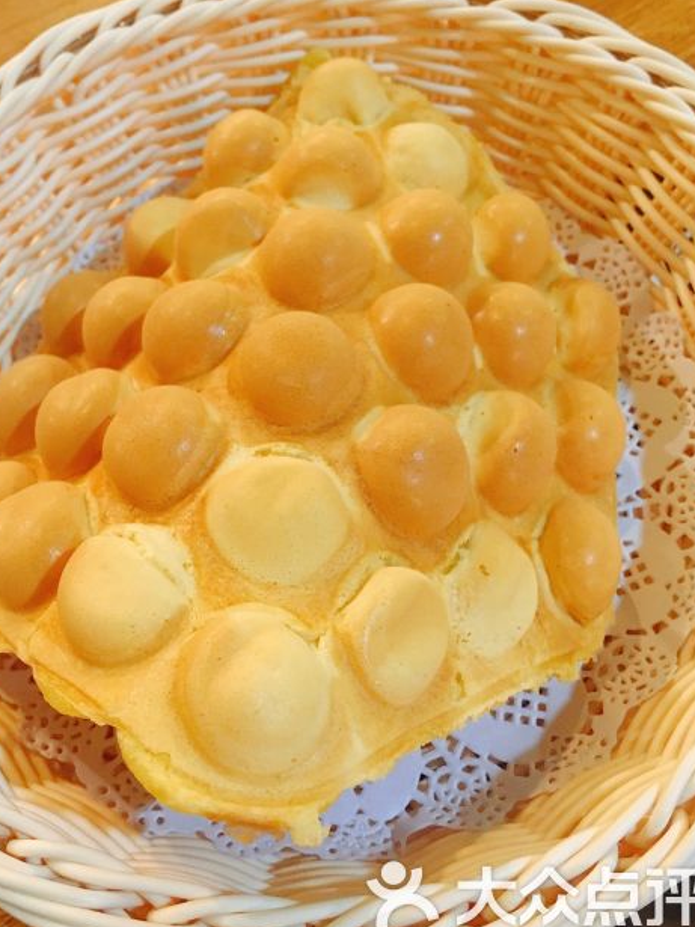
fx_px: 884
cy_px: 448
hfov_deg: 42.9
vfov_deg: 55.3
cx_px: 349
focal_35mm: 33
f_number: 2.2
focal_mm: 4.15
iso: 125
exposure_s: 1/8
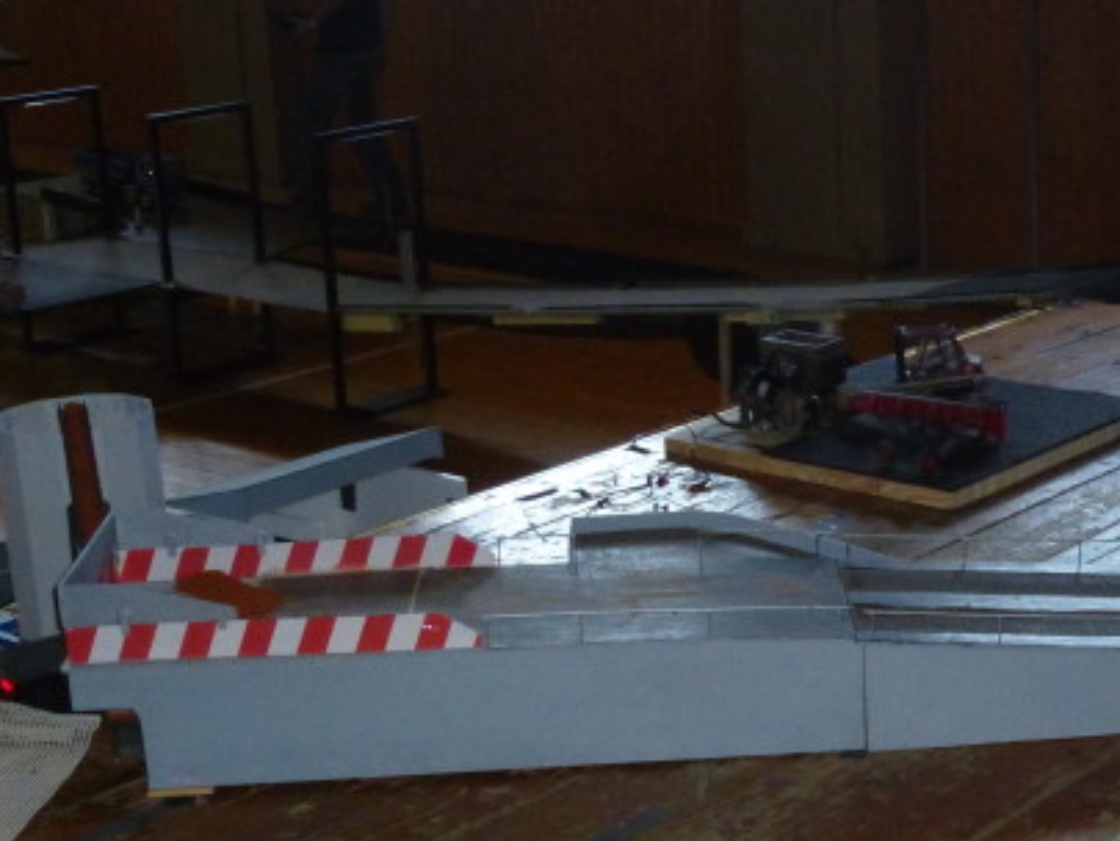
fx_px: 2427
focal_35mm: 75
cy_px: 481
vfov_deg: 19.6
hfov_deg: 25.2
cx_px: 1018
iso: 800
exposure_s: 1/125
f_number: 3.8
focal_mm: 6.8
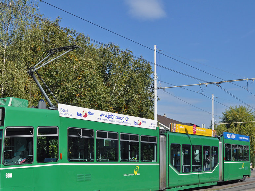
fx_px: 427
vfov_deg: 25.2
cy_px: 117
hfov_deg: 33.1
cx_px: 95
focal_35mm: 58
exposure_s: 1/400
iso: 250
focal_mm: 26
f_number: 10
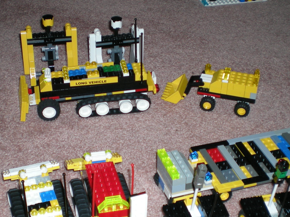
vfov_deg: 20.4
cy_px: 136
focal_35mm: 72
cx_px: 130
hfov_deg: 27.0
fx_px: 603
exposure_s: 1/60
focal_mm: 6.3
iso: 64
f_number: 3.1
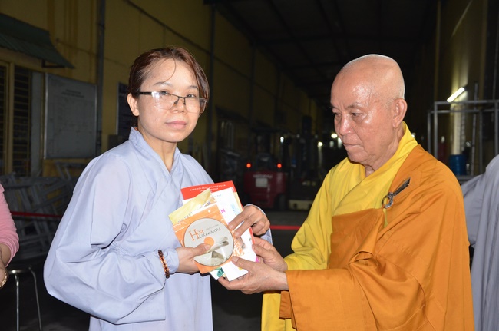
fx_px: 664
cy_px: 166
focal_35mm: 48
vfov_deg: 28.0
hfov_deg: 41.2
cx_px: 250
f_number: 5
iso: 1000
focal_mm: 32
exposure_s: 1/60
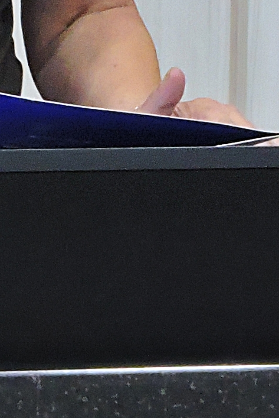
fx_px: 8372
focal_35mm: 720
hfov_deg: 1.9
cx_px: -105
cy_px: -280
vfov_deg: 2.9
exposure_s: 1/13
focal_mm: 25.9
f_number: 5.5
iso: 800
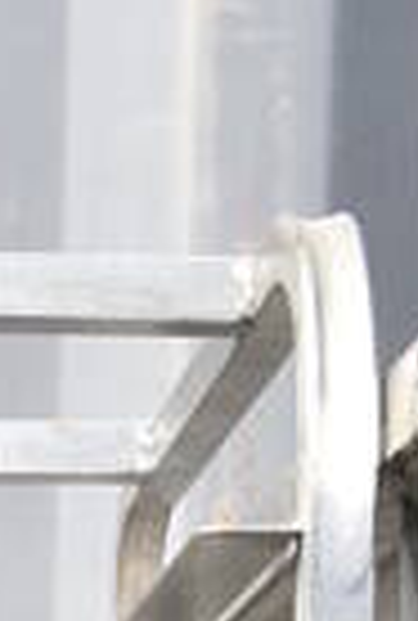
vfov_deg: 9.0
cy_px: 1964
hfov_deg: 7.6
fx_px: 3077
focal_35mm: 178
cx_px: -238
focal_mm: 18
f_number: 8
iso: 140
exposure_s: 1/250
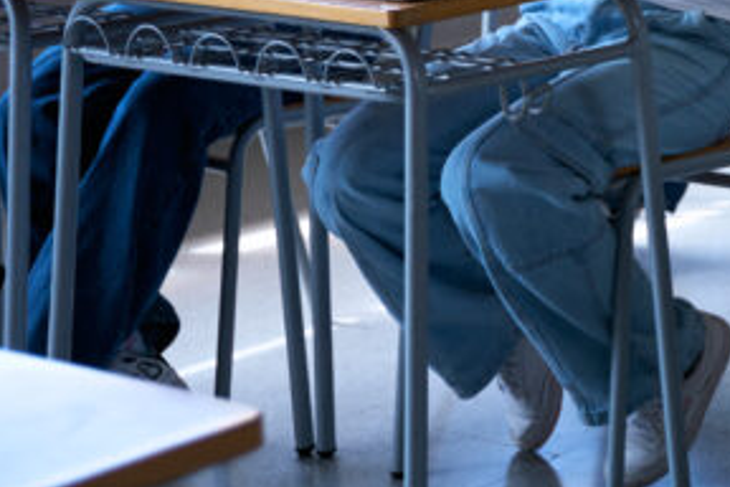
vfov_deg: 10.1
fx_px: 2646
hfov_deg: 14.0
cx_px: 1293
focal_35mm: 130
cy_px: -285
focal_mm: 36.7
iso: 200
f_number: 2.8
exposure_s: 1/250
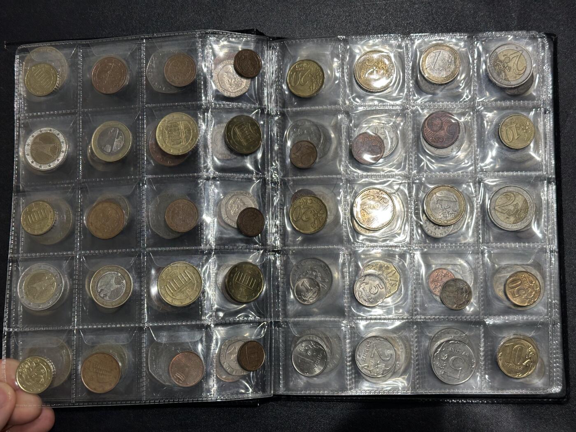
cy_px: 216
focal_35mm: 48
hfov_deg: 39.7
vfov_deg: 30.3
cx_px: 288
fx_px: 799
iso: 64
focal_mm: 6.86
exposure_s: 1/50
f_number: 1.78
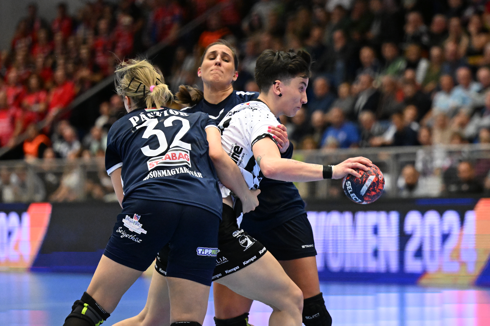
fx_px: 2749
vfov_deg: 6.8
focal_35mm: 202
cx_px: 245
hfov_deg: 10.2
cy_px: 163
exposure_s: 1/1600
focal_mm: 135
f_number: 2.8
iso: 6400
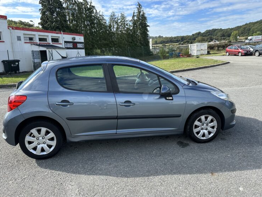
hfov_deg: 67.3
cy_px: 96
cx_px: 133
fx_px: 197
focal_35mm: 26
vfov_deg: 53.1
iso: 80
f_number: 1.78
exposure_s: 1/1541
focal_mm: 6.86
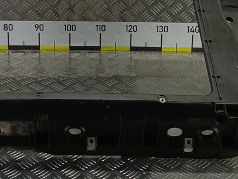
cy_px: -11
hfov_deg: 33.1
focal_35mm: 58
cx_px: 98
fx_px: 399
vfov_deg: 23.9
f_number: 1.6
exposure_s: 1/50
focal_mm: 4.11
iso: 101
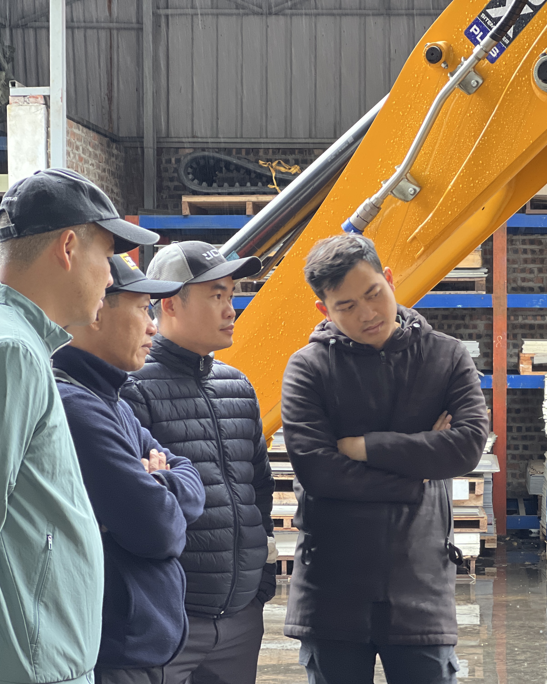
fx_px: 2044
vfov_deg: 19.0
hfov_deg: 15.2
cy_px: 345
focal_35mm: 101
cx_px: 430
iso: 250
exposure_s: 1/40
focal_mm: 9
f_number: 2.8
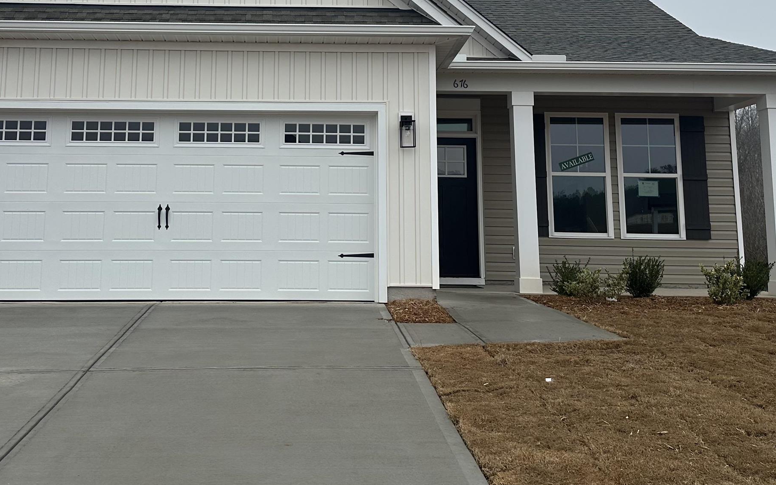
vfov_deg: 29.2
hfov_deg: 46.0
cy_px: 102
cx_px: 319
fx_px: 909
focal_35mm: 43
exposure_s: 1/2110
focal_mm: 6.86
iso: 80
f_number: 1.78
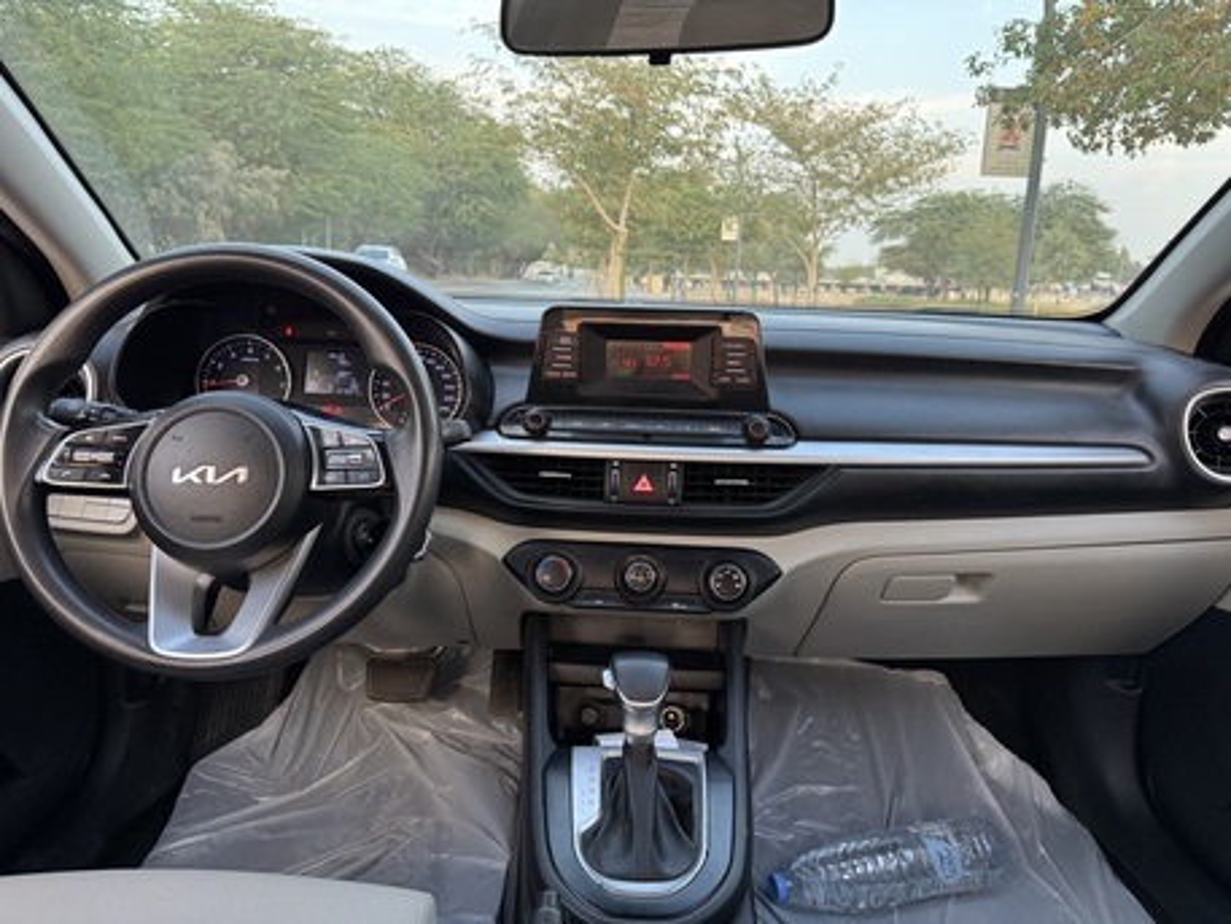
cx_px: 616
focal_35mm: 24
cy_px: 462
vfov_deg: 56.8
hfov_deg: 71.6
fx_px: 854
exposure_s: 1/87
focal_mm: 6.76
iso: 200
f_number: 1.78
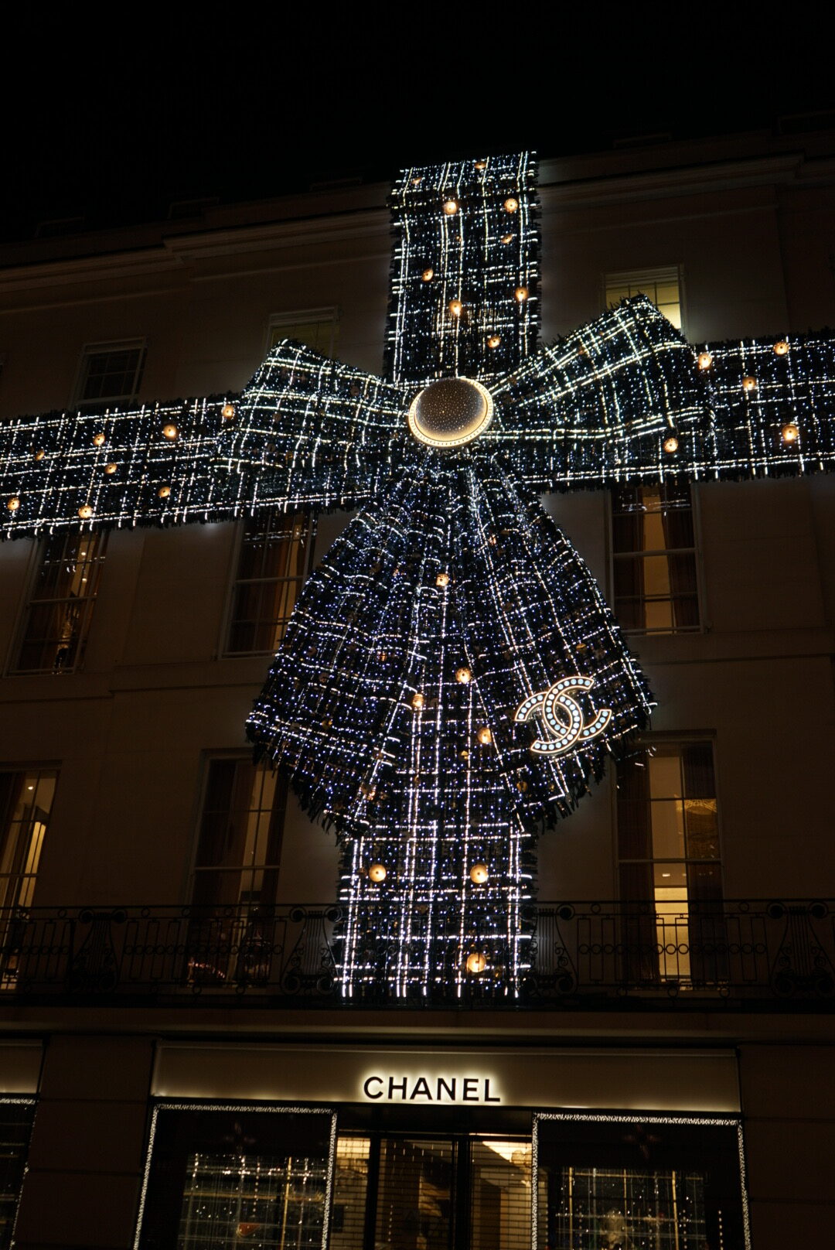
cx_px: 418
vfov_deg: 55.8
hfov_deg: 38.9
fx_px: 1181
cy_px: 625
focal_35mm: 34
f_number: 4
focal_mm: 34
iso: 125
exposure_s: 1/60
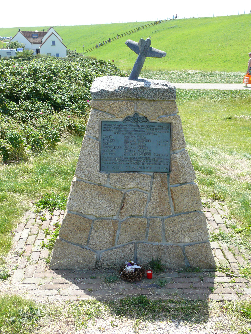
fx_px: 464
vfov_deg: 39.7
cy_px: 167
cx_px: 126
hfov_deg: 30.3
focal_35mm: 48
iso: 100
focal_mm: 10.1
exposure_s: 1/200
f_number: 5.6
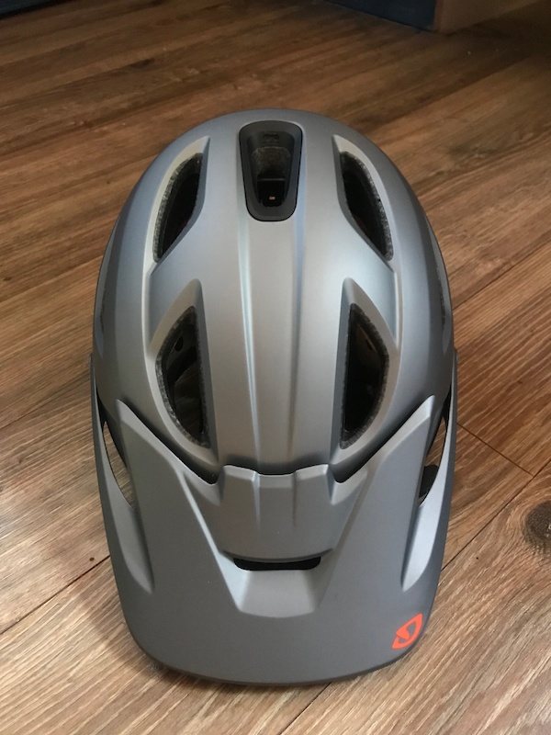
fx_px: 594
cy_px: 368
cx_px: 276
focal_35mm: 28
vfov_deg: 63.4
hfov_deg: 49.7
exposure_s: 1/6
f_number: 1.8
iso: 80
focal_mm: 3.99
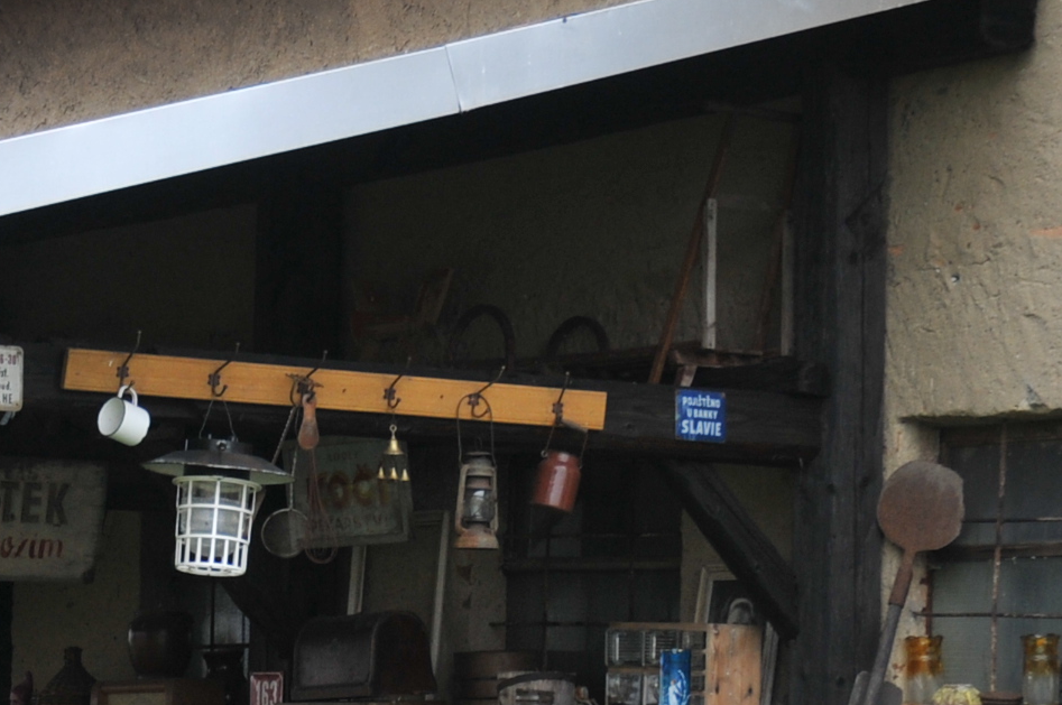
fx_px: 4352
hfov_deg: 13.9
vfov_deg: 9.2
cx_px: 297
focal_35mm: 148
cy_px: 724
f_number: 4
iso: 250
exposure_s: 1/60
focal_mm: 29
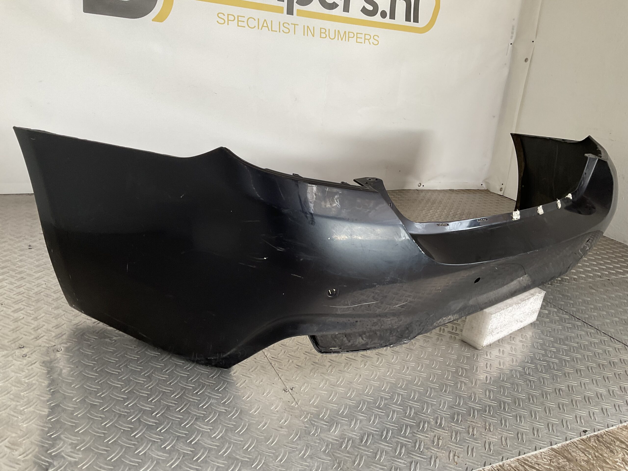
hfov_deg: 61.7
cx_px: 314
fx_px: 526
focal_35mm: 29
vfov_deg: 48.2
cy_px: 236
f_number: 1.8
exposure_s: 1/60
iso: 40
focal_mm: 3
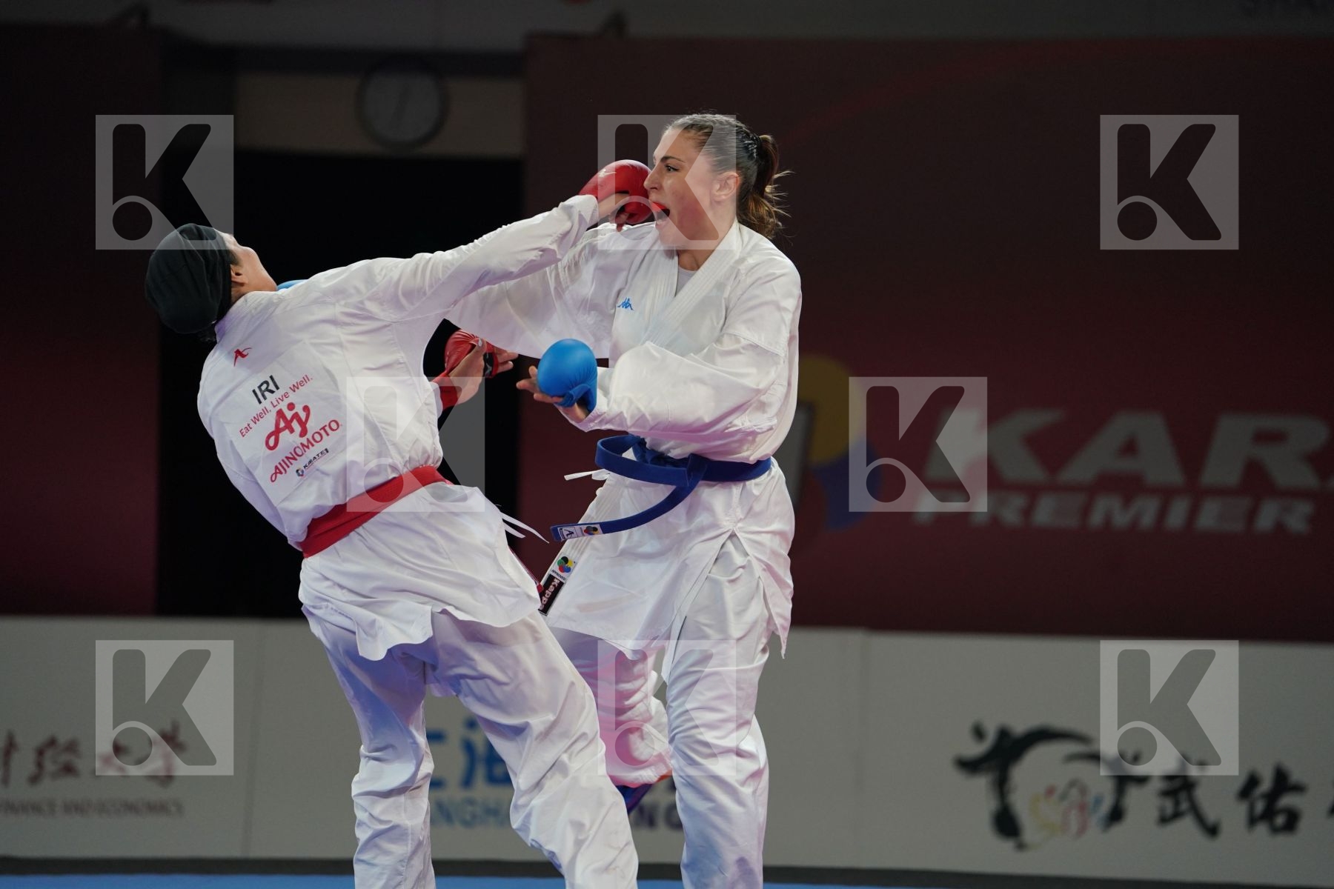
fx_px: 7336
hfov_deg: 10.4
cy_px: 444
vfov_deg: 6.9
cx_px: 667
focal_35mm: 198
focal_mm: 198
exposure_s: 1/1000
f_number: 2.8
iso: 1600
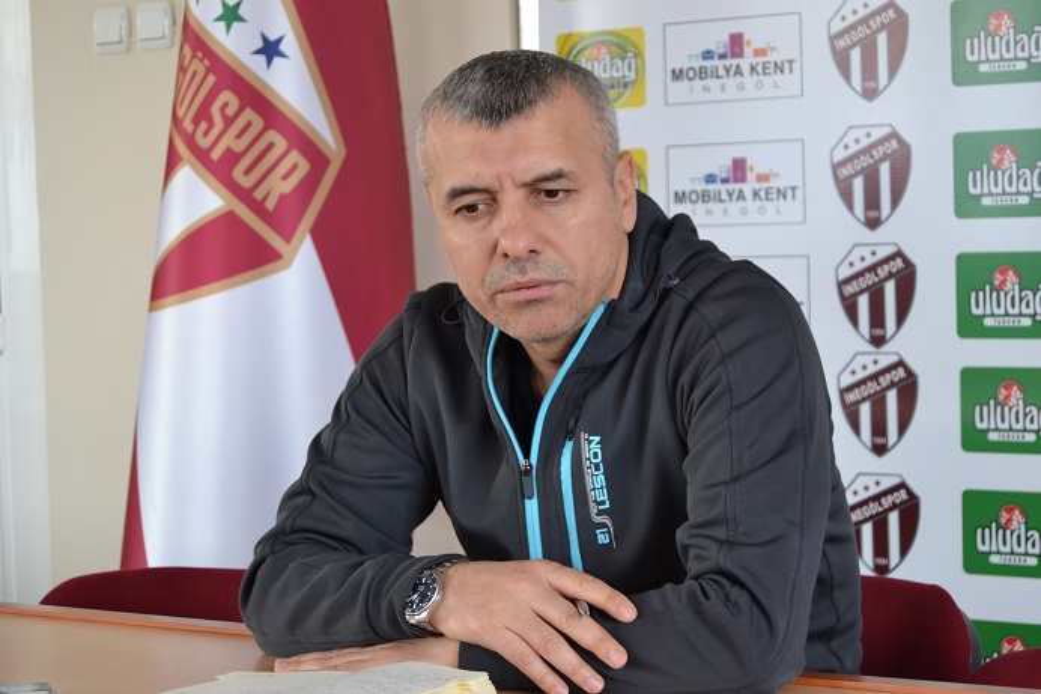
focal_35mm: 78
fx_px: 2255
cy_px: 347
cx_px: 520
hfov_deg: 26.0
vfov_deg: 17.5
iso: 640
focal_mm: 52
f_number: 5.6
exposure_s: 1/60
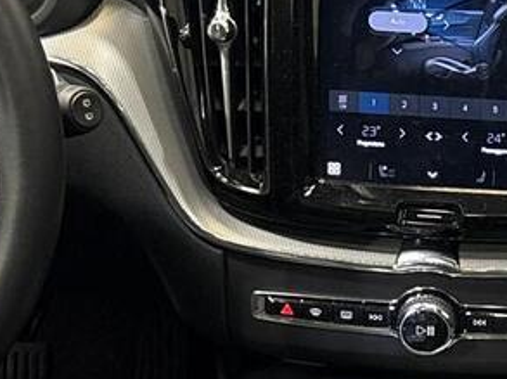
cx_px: 583
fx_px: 1872
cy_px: 279
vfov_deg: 11.5
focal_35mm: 128
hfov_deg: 15.0
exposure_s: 1/42
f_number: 1.6
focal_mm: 5.96
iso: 500
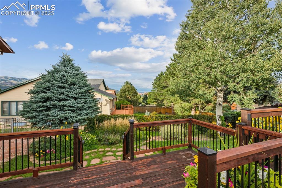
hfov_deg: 100.4
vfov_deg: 77.3
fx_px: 117
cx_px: 141
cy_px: 94
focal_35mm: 15
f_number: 11
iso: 800
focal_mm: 15
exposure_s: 1/250
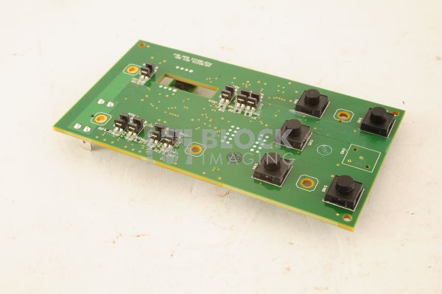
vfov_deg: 26.9
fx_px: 613
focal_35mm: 50
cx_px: 221
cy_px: 147
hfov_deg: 39.6
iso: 1600
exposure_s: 1/125
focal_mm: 50
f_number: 14
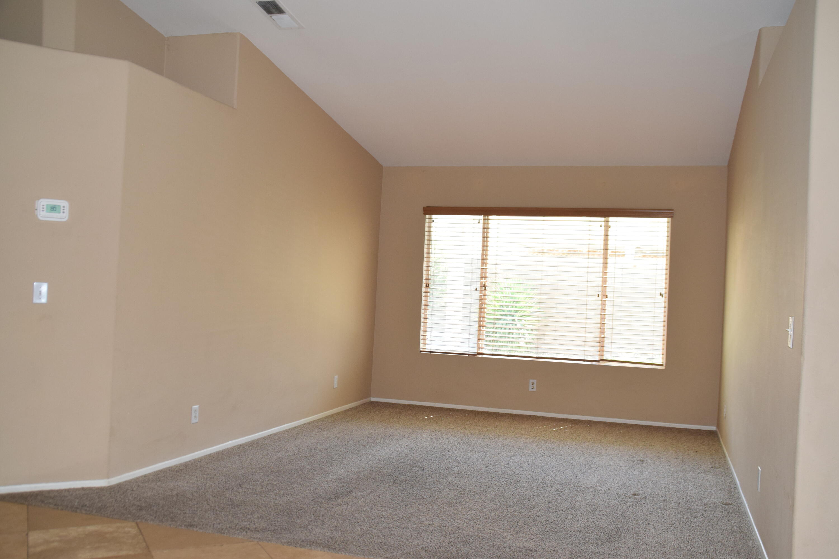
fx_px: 769
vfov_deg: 40.0
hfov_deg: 57.2
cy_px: 280
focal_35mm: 33
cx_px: 420
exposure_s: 1/125
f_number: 5.6
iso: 800
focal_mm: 22
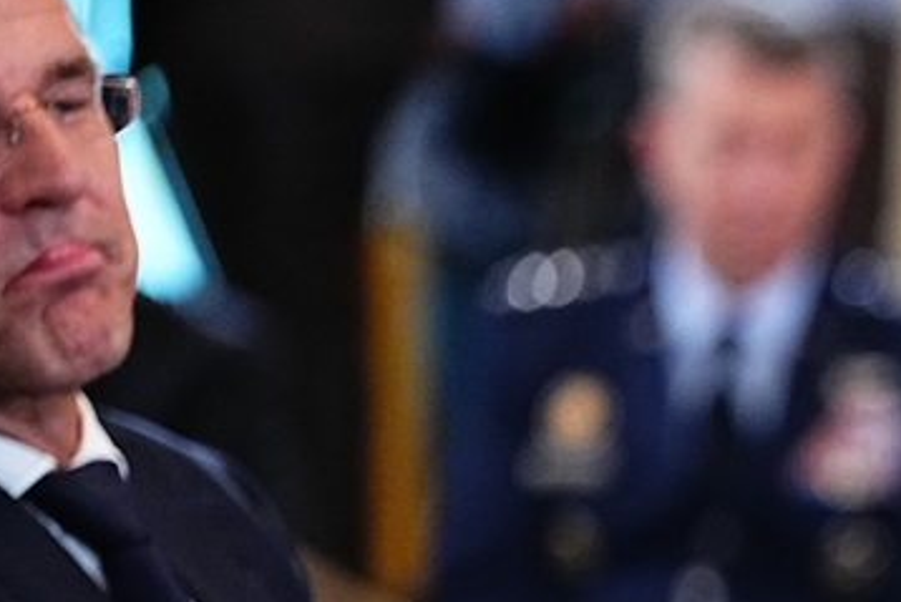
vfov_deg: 3.4
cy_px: 1040
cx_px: 1752
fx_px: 10065
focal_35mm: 402
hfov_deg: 5.0
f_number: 2
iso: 3200
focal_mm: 96
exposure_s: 1/200
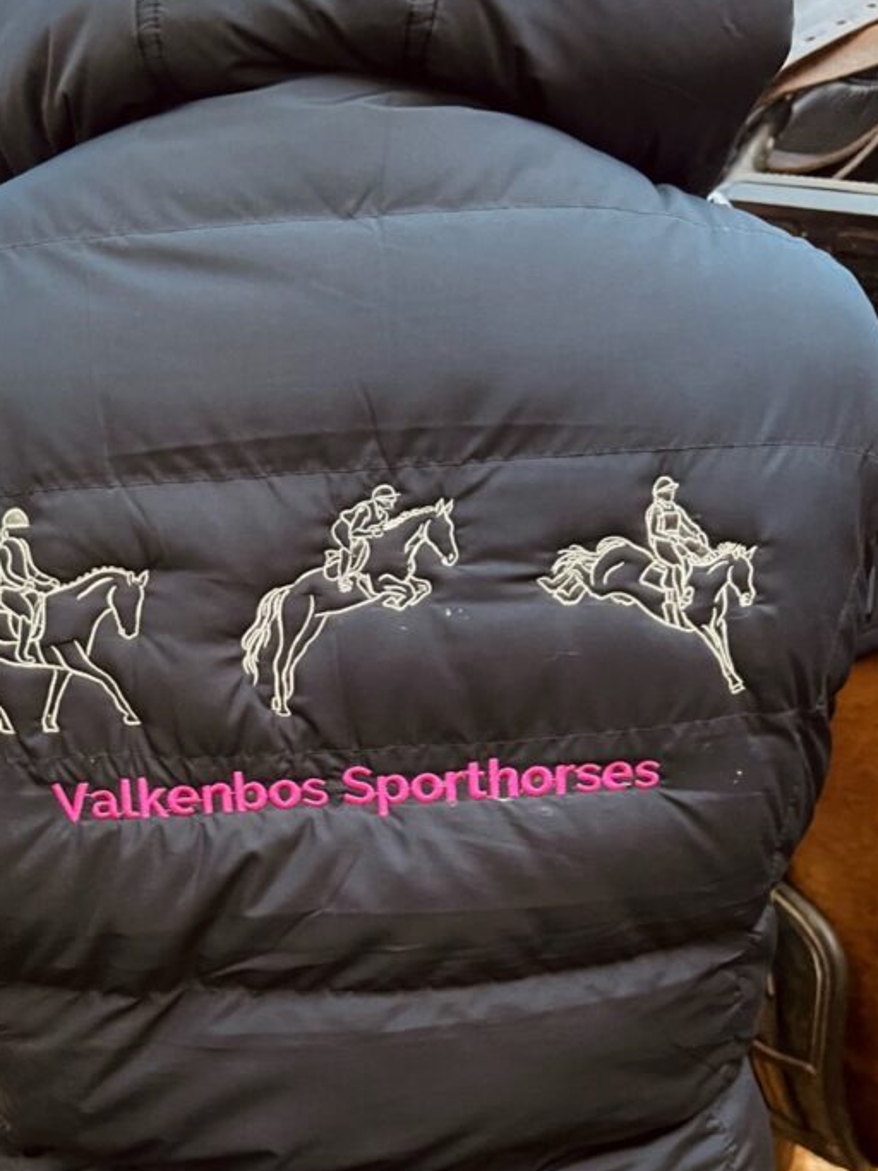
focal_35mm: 39
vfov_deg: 47.4
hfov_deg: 36.7
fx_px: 1319
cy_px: 744
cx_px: 350
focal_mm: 5.7
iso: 640
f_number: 1.5
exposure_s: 1/40
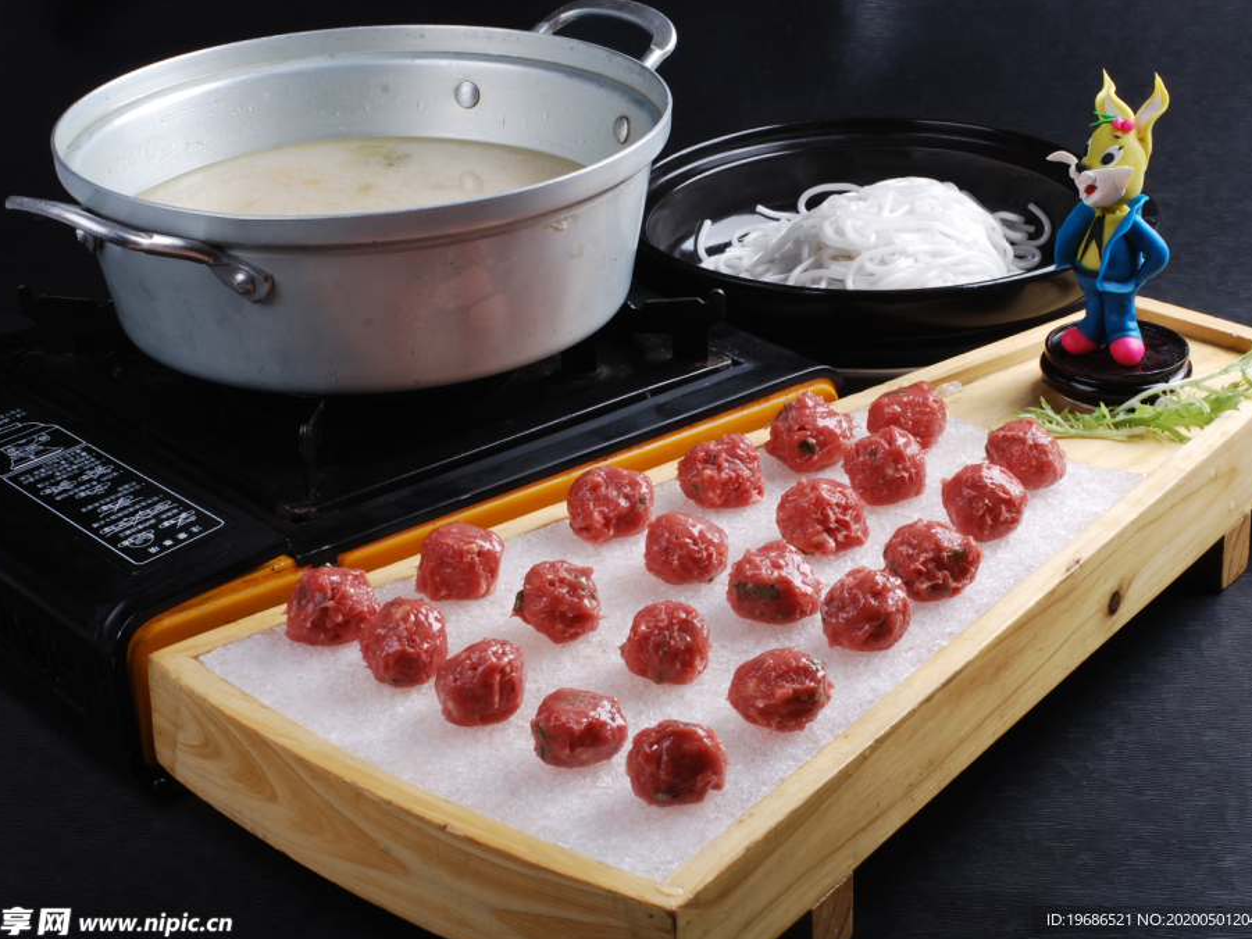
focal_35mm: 82
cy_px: 472
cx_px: 650
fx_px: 2966
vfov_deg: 18.0
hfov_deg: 23.8
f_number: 16
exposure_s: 1/125
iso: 100
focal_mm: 50
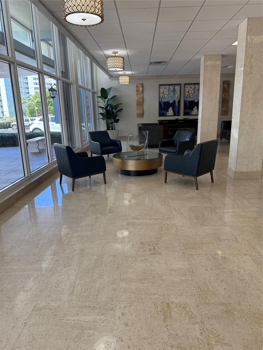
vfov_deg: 71.6
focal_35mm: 24
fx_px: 243
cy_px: 175
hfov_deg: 56.8
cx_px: 132
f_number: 1.78
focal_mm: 6.76
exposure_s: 1/237
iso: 160
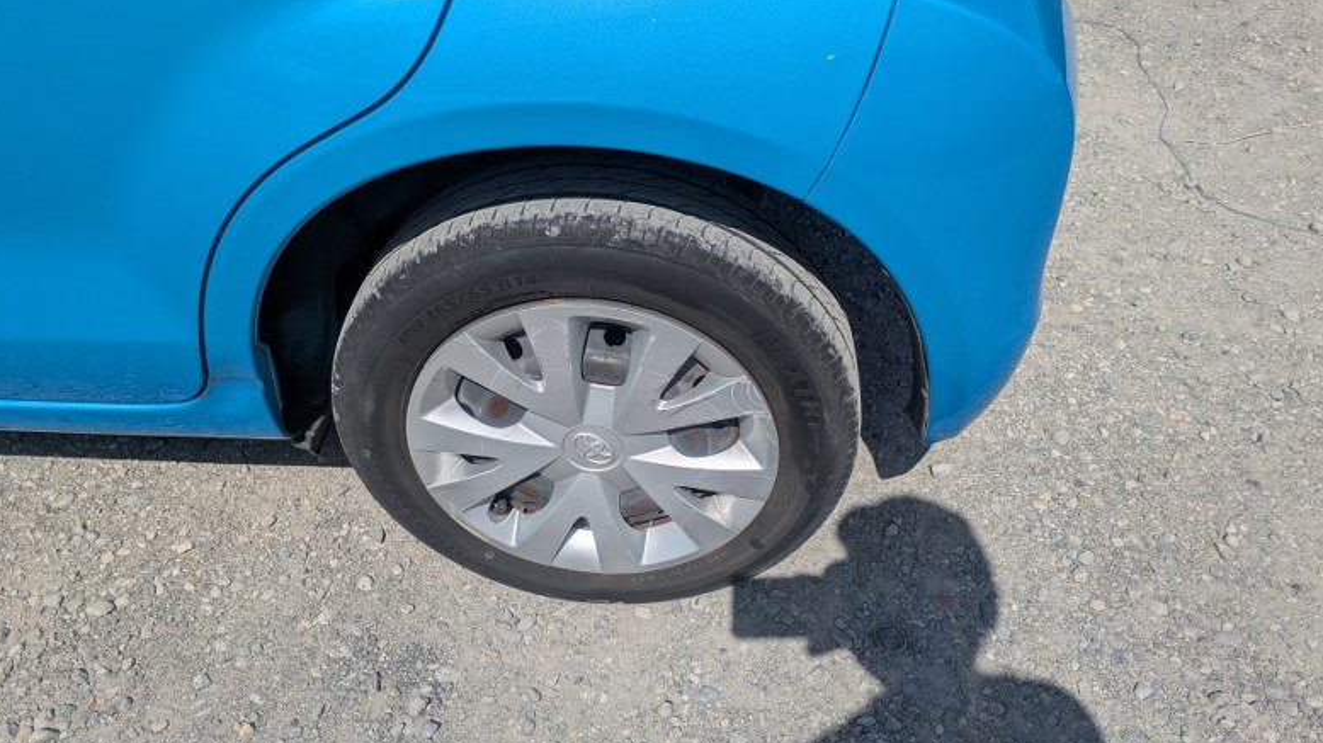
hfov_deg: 67.9
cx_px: 671
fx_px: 982
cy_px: 311
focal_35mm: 28
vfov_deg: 41.3
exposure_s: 1/5917
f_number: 1.89
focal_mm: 5.43
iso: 50
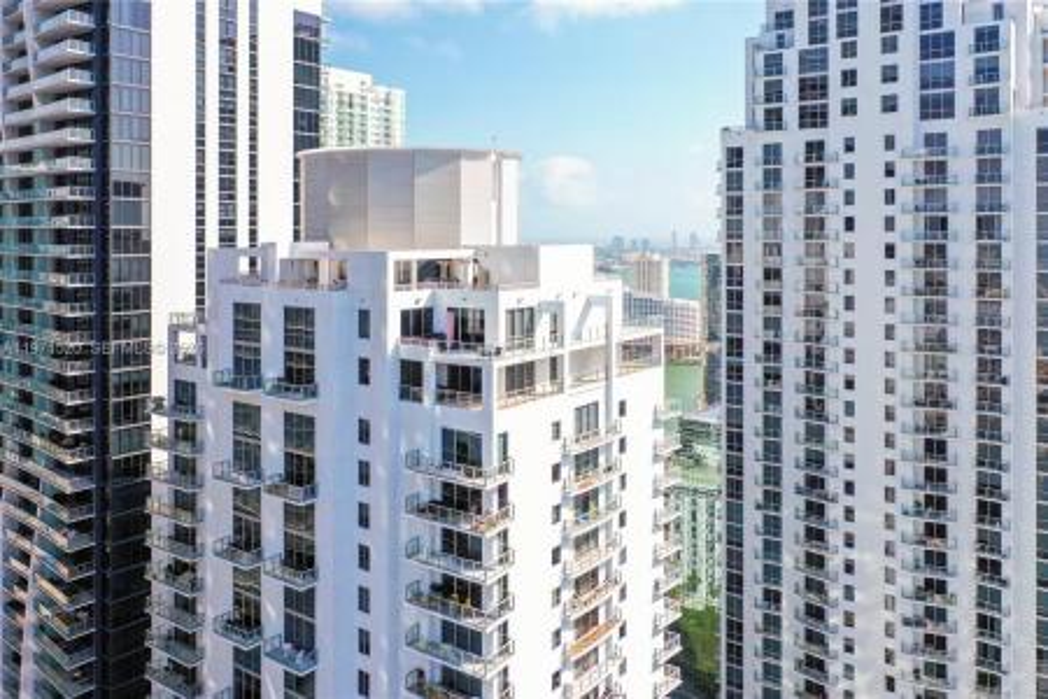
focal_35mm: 28
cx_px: 524
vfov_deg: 46.4
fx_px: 815
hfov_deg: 65.5
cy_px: 350
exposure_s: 1/120
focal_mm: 10.26
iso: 100
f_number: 3.2
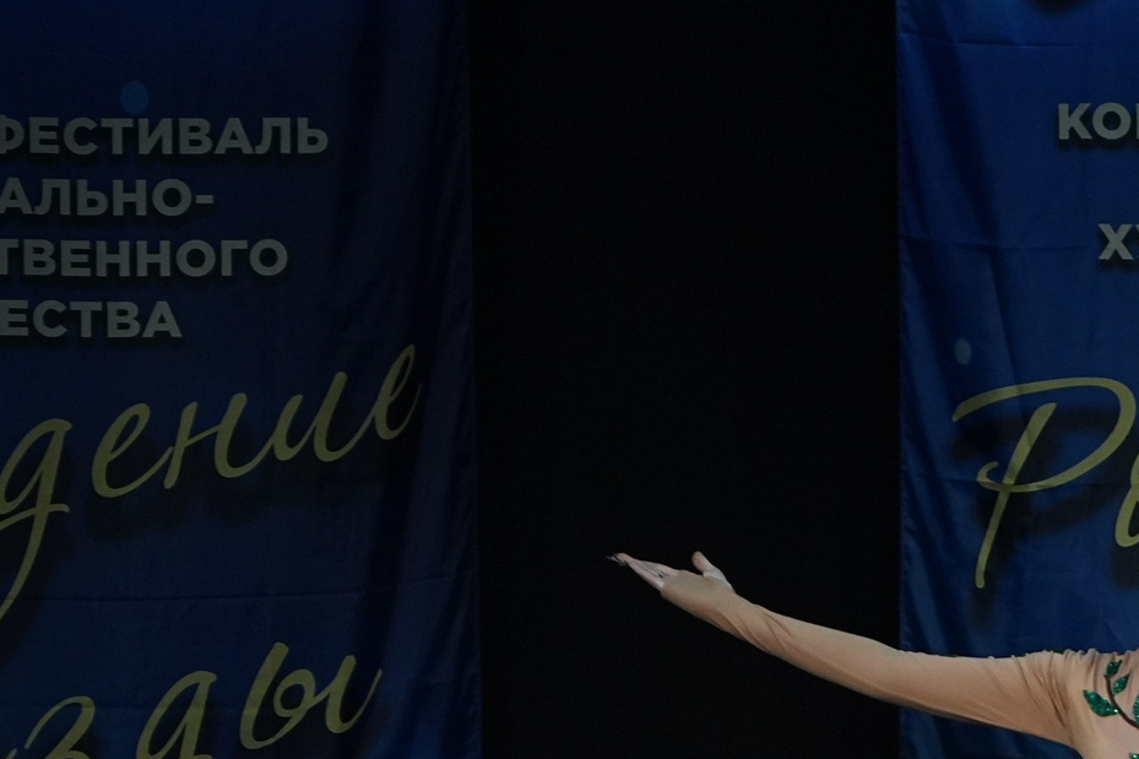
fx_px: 15689
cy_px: 799
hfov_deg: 4.2
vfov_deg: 2.8
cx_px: 1233
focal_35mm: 496
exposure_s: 1/400
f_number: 2.8
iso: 2000
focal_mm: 180
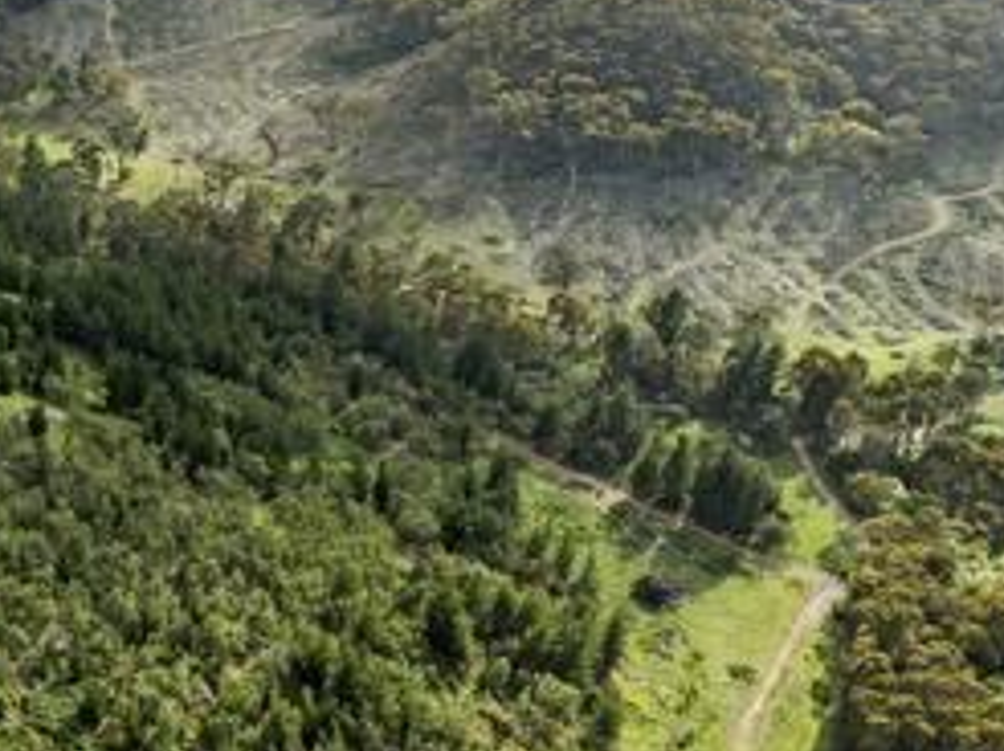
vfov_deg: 29.0
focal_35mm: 50
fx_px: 1449
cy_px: 329
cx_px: 204
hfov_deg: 36.9
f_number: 2.8
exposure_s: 1/3200
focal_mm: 12.29
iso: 420
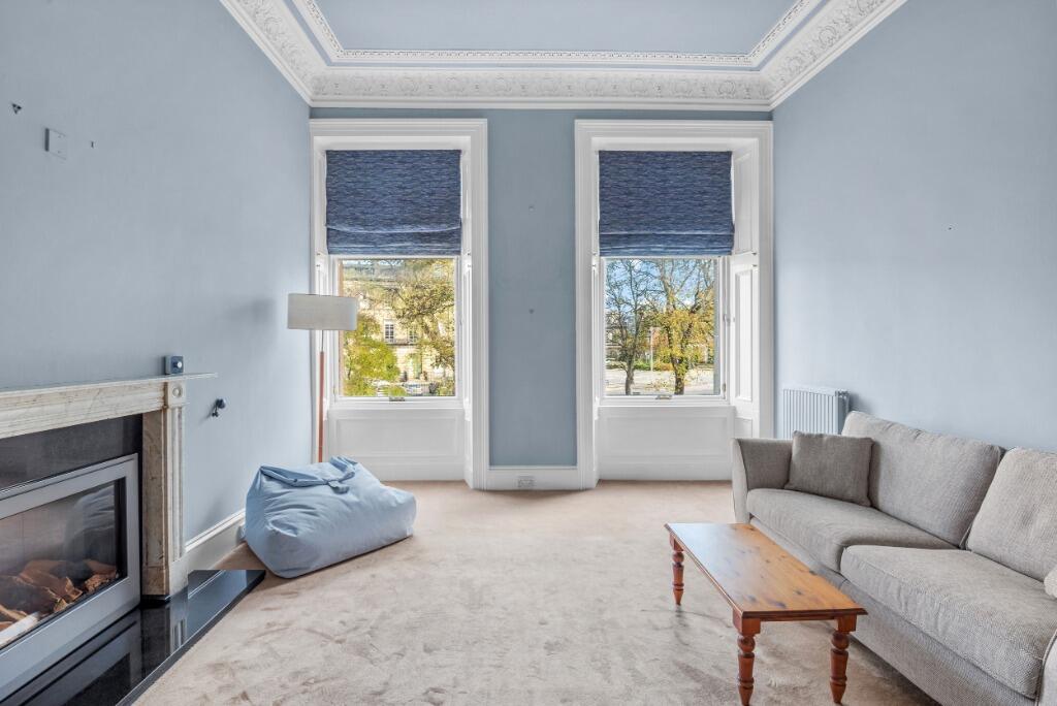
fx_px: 470
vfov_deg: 73.8
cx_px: 528
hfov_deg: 96.7
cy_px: 353
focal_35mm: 16
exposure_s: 1/2
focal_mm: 16
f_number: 9
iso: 250
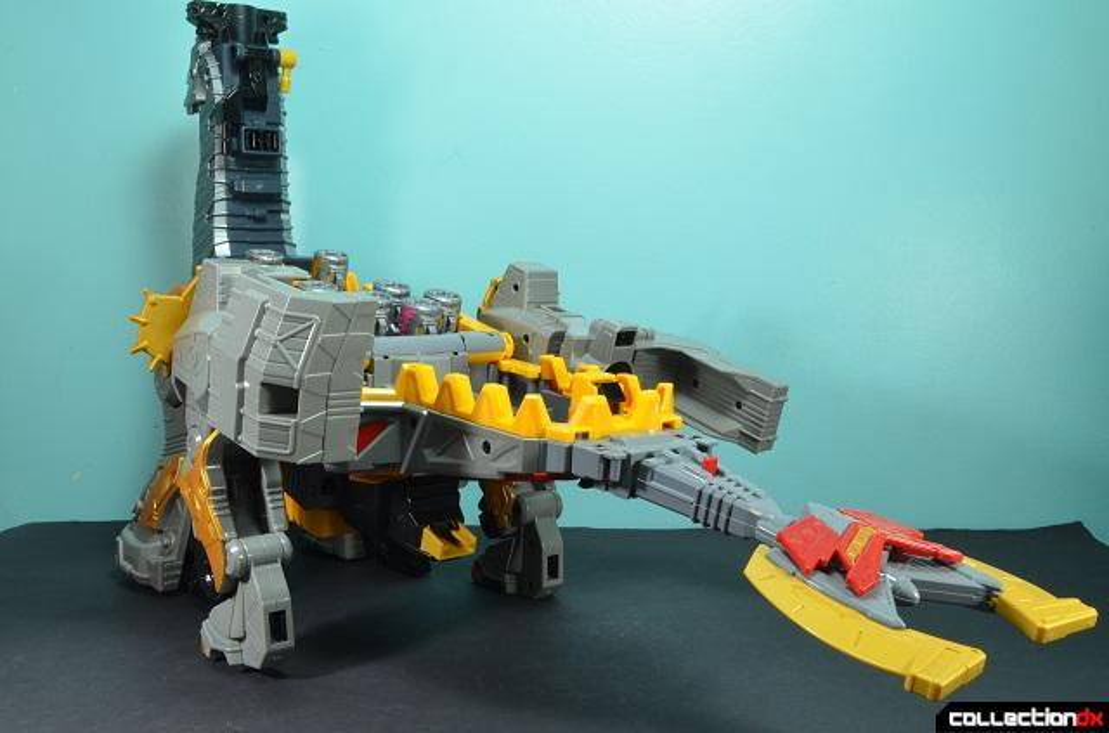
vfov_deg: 36.7
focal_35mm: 36
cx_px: 554
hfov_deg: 53.3
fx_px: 1106
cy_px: 366
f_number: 20
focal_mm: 24
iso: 100
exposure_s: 1.3
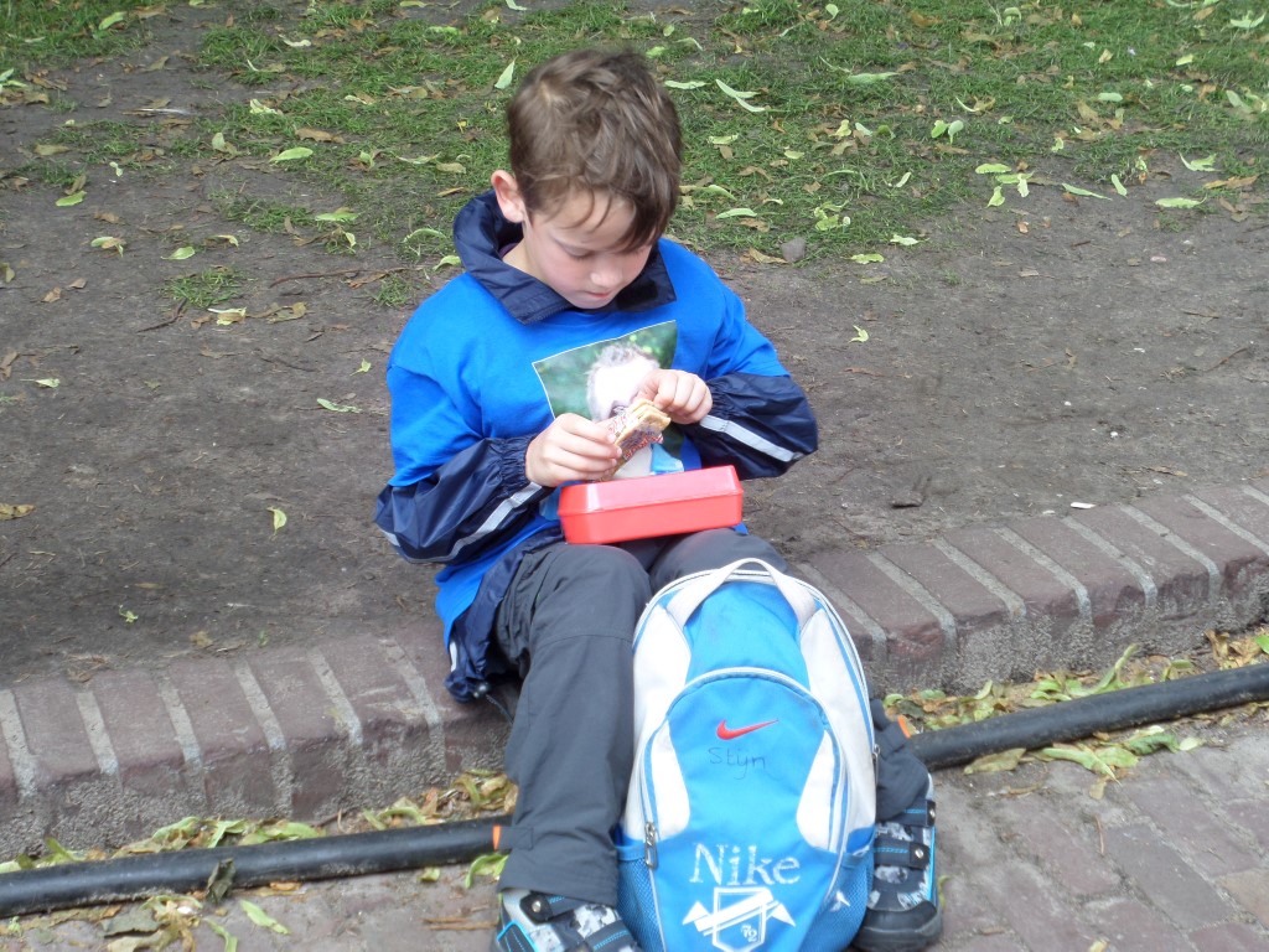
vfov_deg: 20.2
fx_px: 2676
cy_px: 476
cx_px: 634
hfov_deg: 26.7
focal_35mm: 73
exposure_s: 1/60
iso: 80
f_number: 4.2
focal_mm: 11.9
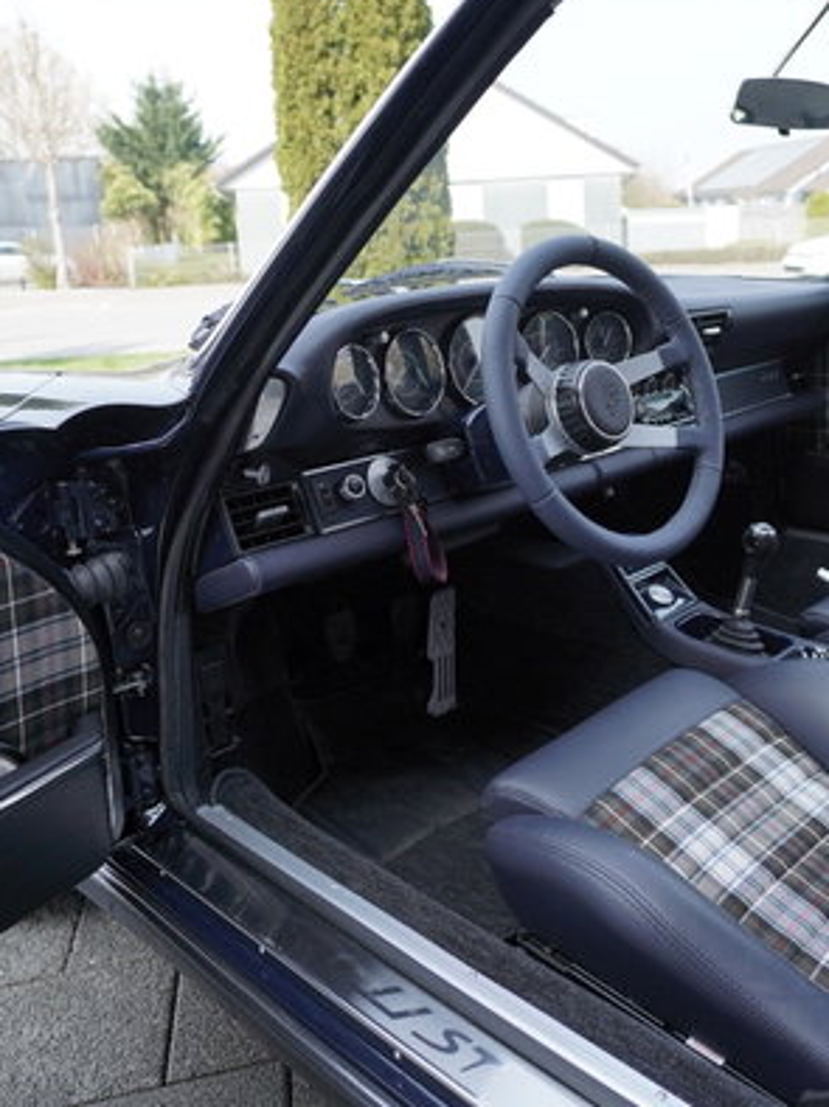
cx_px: 517
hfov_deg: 45.1
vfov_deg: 58.4
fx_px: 989
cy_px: 500
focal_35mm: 31
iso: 320
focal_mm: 11
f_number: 2.2
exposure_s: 1/1600
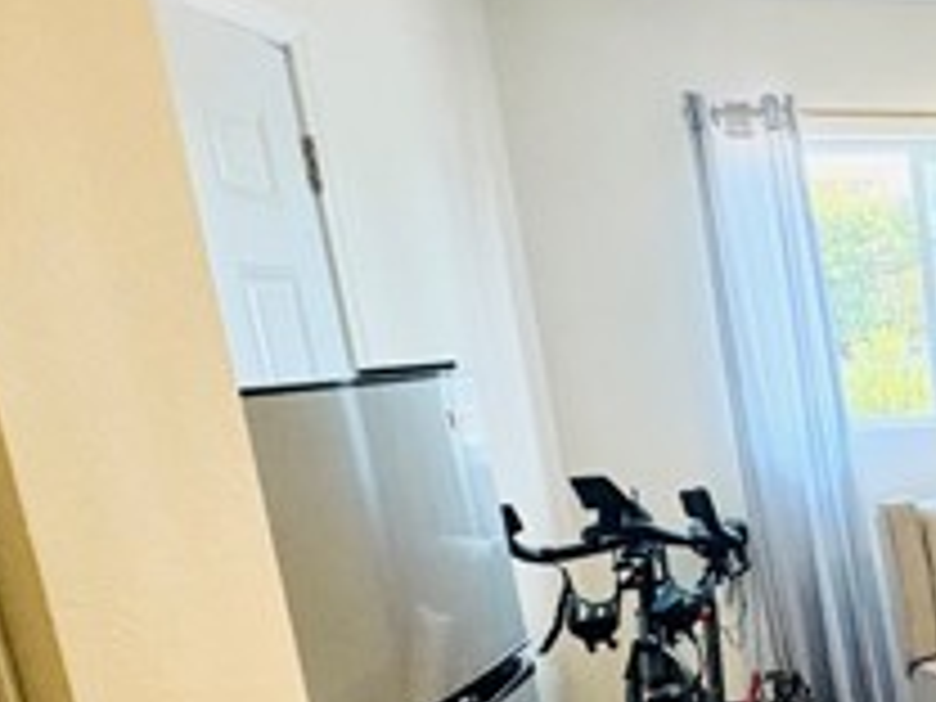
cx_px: 1336
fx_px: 1163
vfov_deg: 32.8
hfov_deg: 30.0
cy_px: 540
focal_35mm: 43
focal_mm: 2.22
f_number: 2.2
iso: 320
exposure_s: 1/60
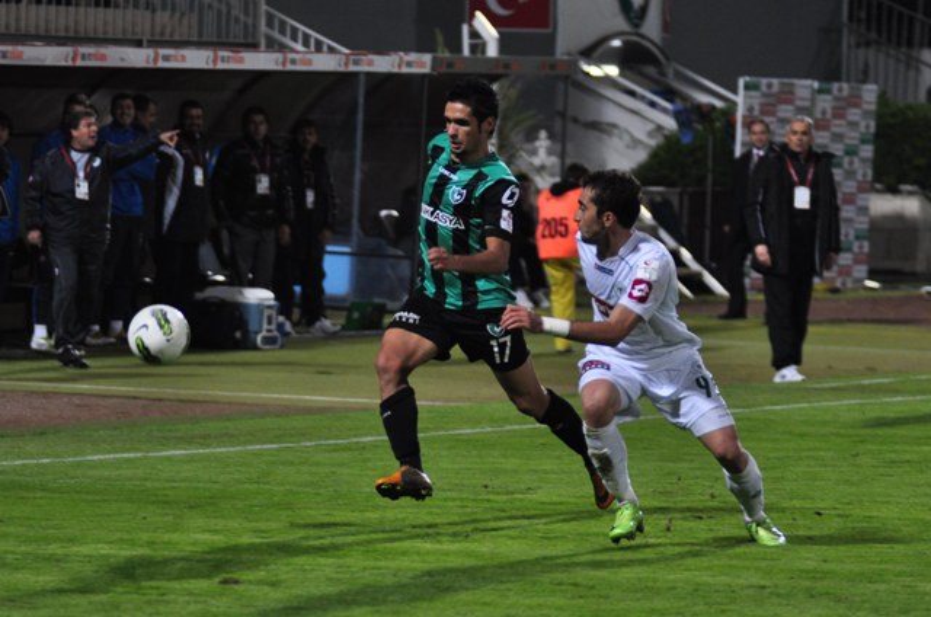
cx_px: 466
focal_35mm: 180
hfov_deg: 11.4
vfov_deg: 7.6
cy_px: 308
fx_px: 4646
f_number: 2.8
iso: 500
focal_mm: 120
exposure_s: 1/500
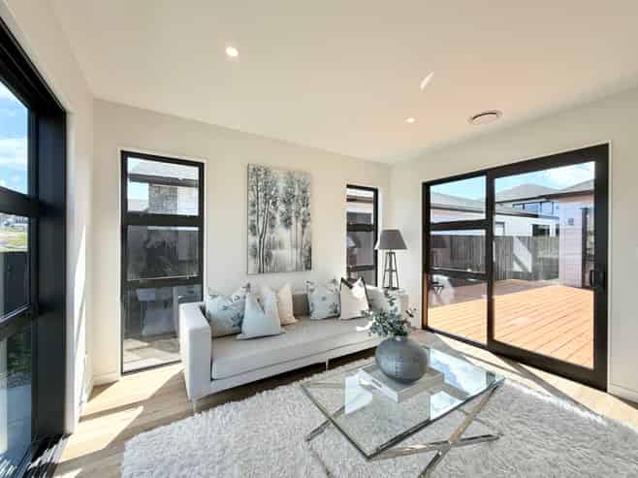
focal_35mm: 14
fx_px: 258
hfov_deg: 102.1
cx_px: 319
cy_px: 239
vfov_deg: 85.6
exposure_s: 1/502
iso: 50
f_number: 2.2
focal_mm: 2.22
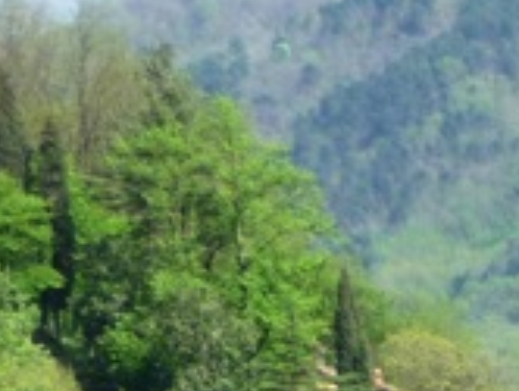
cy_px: 1139
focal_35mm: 549
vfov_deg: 2.7
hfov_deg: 3.5
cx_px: 1541
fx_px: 8243
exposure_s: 1/250
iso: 100
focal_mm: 15.2
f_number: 4.7
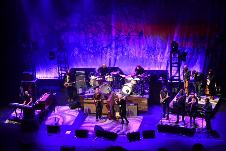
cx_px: 113
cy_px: 76
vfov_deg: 16.5
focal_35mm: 82
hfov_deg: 24.6
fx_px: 518
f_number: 5.6
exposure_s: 1/25
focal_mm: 55
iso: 1600
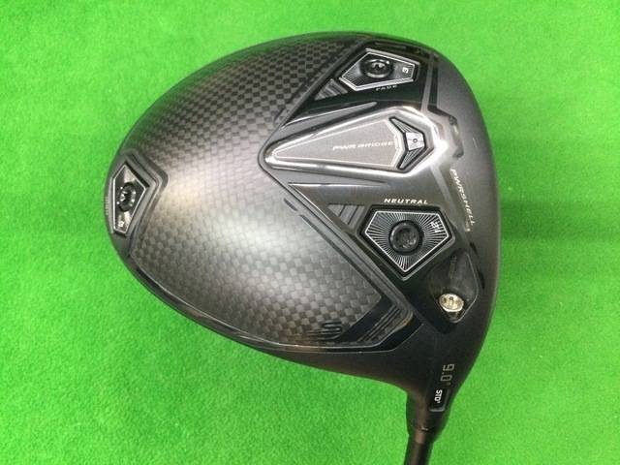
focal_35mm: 31
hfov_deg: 58.4
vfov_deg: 45.4
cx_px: 310
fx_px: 555
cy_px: 232
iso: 200
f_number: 2.4
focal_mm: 3.3
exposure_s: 1/24
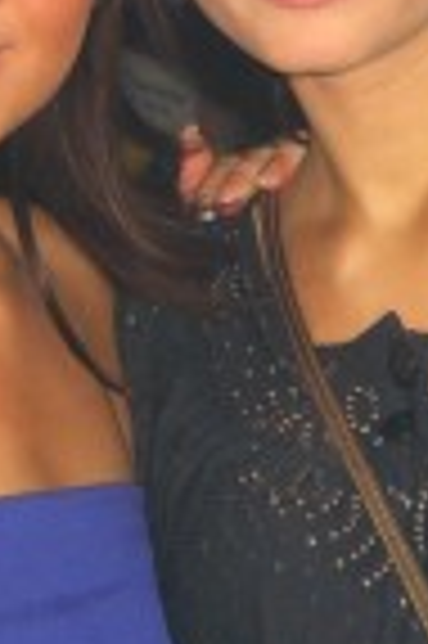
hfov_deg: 8.2
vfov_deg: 12.4
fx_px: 2967
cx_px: 401
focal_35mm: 166
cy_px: 203
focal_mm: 7.9
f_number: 2.8
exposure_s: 1/60
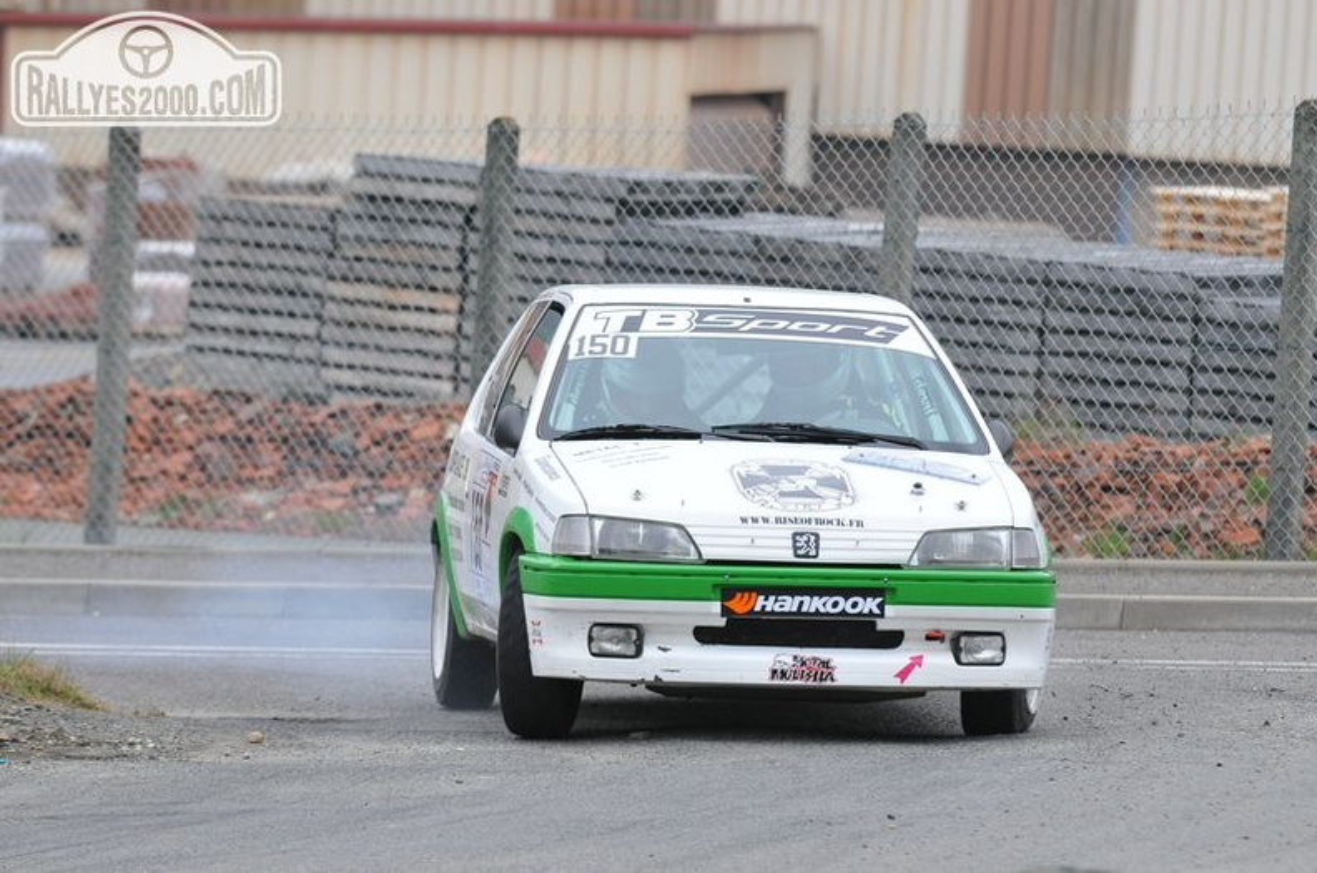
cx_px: 658
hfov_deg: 6.6
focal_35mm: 315
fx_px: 11503
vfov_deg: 4.3
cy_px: 436
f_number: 6.3
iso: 800
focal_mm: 210
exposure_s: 1/800
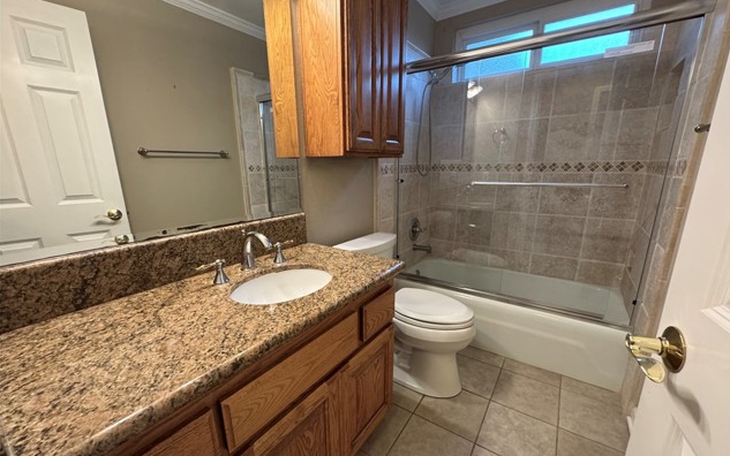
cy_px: 242
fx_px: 299
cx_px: 368
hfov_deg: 101.4
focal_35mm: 15
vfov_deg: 74.8
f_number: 2.2
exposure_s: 1/60
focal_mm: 2.22
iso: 320
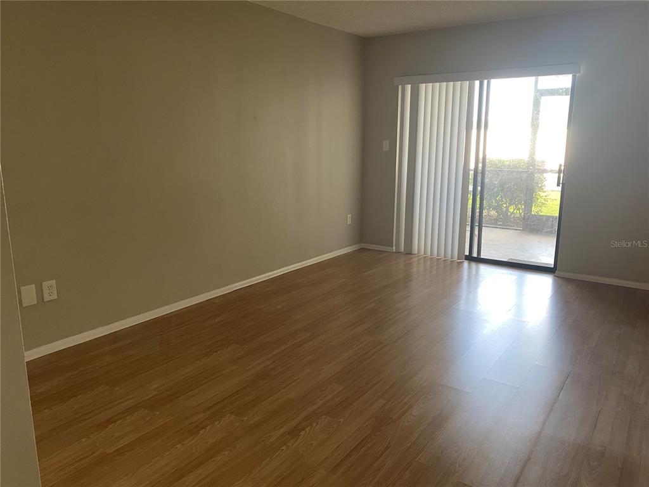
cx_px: 324
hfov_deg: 67.3
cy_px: 244
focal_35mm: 26
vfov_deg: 53.1
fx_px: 487
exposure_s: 1/63
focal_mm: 4.25
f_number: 1.8
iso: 125
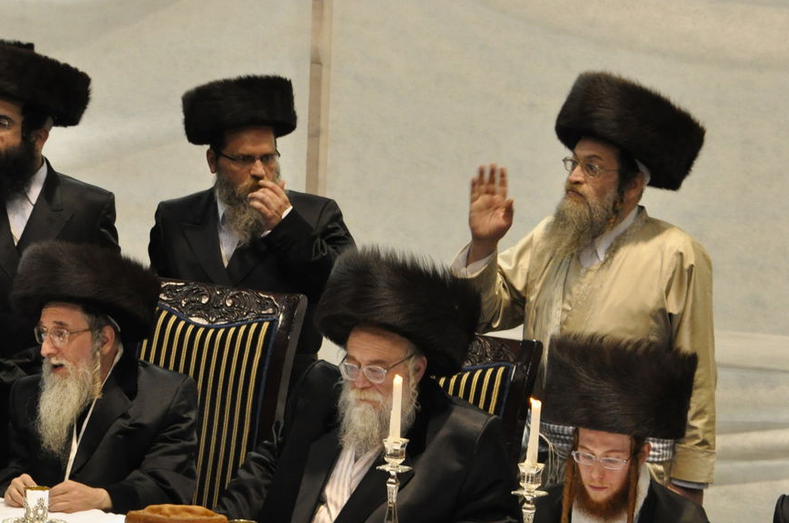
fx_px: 4902
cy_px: 363
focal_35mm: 224
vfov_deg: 6.1
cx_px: 506
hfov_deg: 9.2
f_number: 8
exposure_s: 1/80
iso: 1600
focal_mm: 92
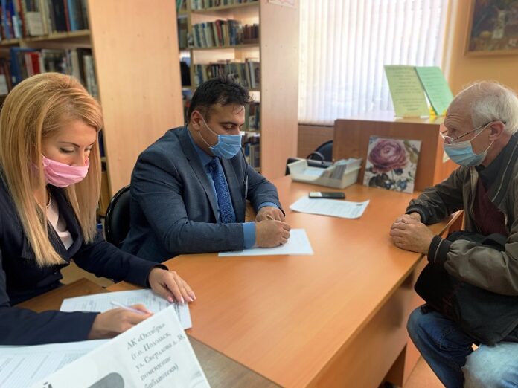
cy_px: 194
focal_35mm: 26
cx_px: 259
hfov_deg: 67.3
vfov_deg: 53.1
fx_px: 389
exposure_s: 1/50
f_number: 1.8
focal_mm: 4.25
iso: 80
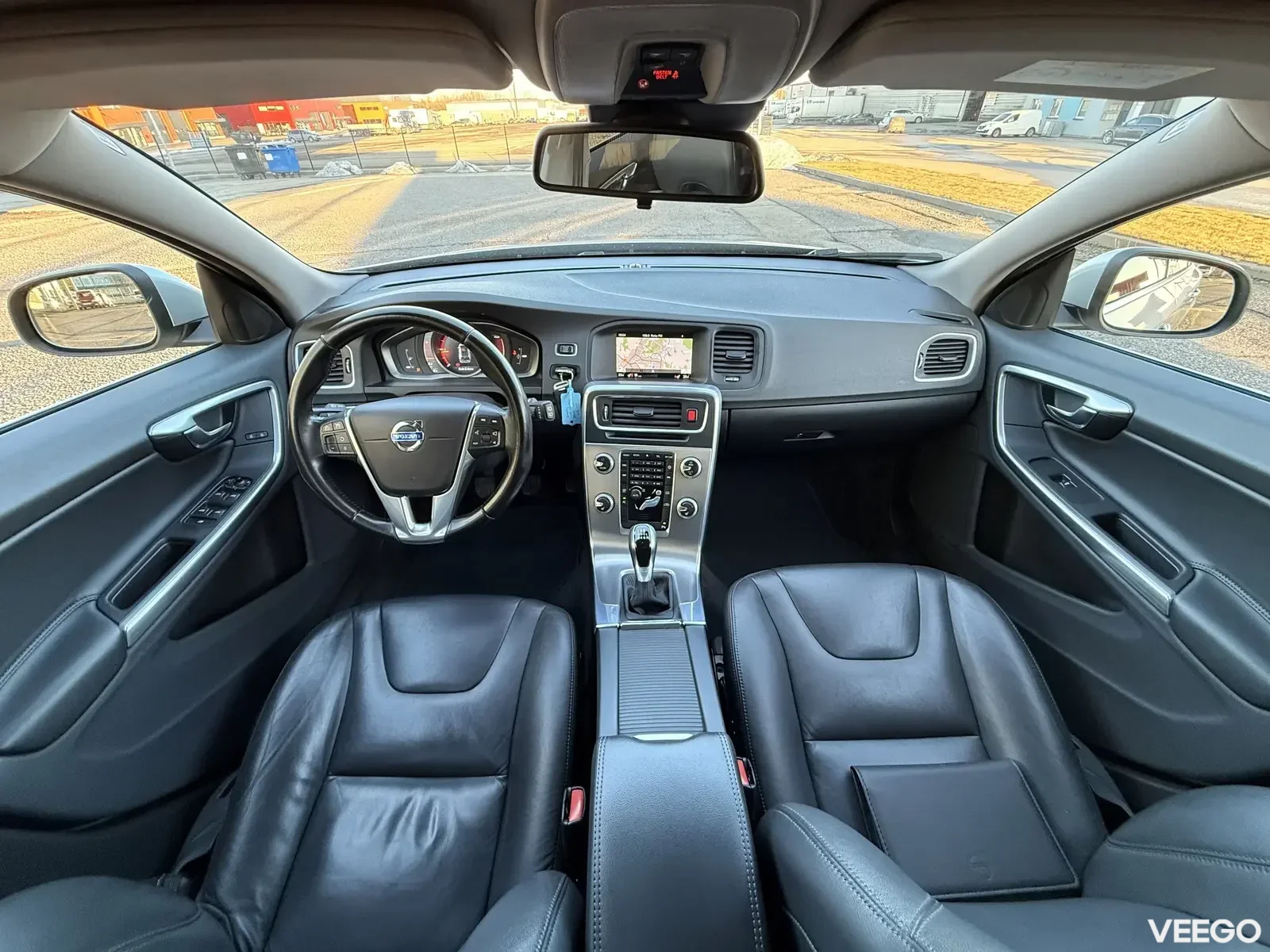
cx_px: 635
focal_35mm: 14
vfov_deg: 85.7
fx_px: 514
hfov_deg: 102.1
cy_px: 476
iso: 320
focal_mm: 2.22
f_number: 2.2
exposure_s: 1/74
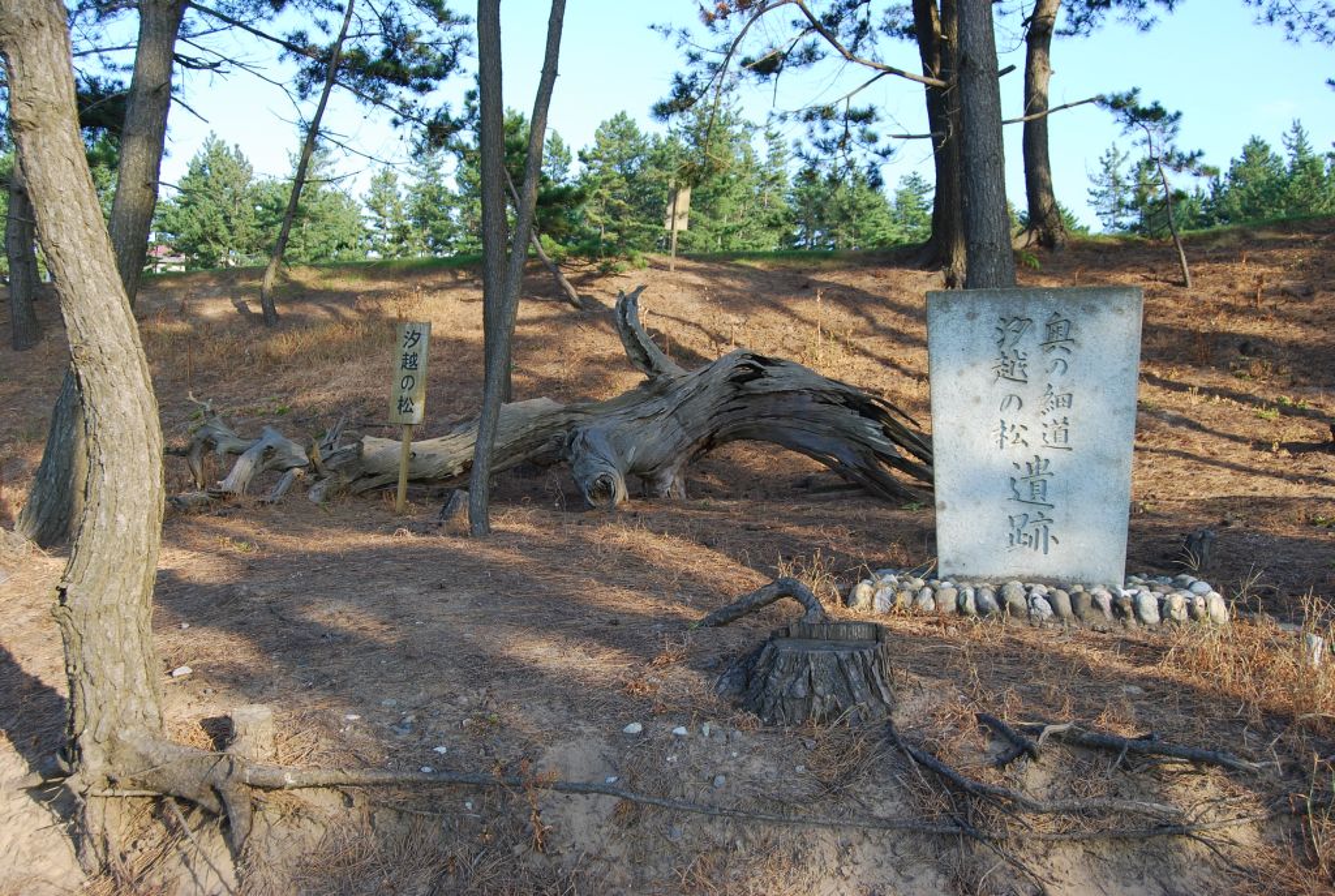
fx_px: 1282
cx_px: 668
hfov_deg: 55.0
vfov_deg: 38.5
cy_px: 448
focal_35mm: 34
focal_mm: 23
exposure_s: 1/125
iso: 140
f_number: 5.6
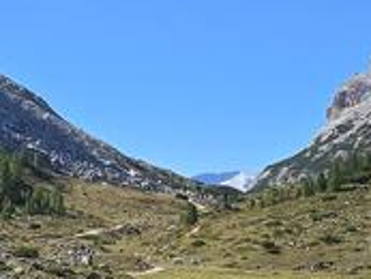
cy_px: 216
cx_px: 212
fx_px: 1469
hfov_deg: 14.4
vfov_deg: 10.8
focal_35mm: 137
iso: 12
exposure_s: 1/744
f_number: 1.7
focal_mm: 6.3
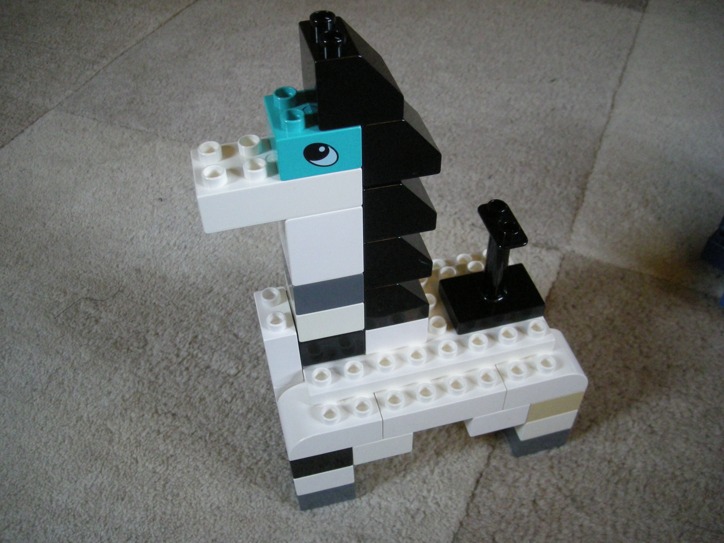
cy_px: 272
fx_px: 732
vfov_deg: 40.7
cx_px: 362
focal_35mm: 35
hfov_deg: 52.6
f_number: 2.8
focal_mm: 5.7
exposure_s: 1/47.8
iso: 400
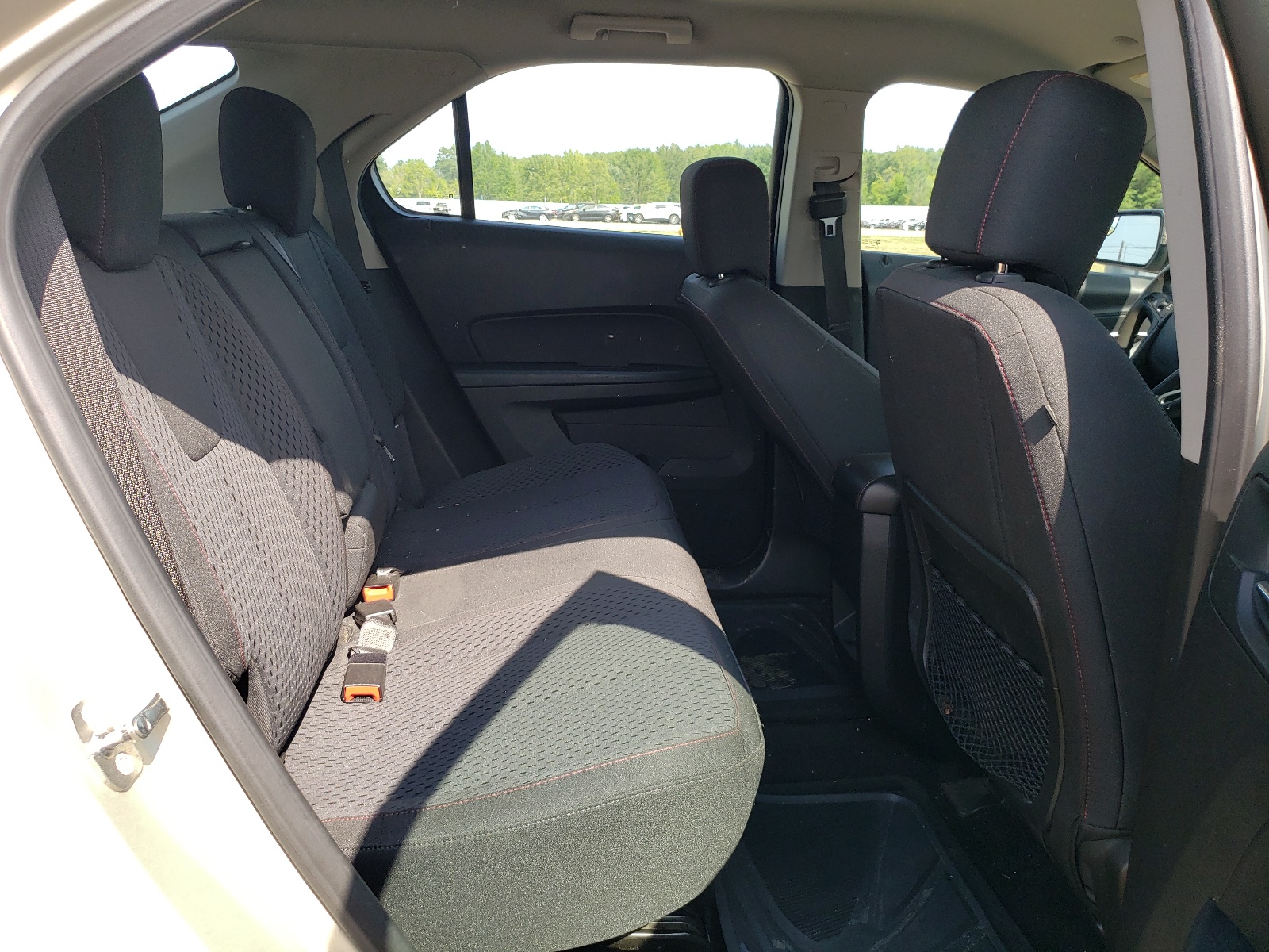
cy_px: 476
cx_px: 634
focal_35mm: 26
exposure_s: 1/625
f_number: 1.5
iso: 50
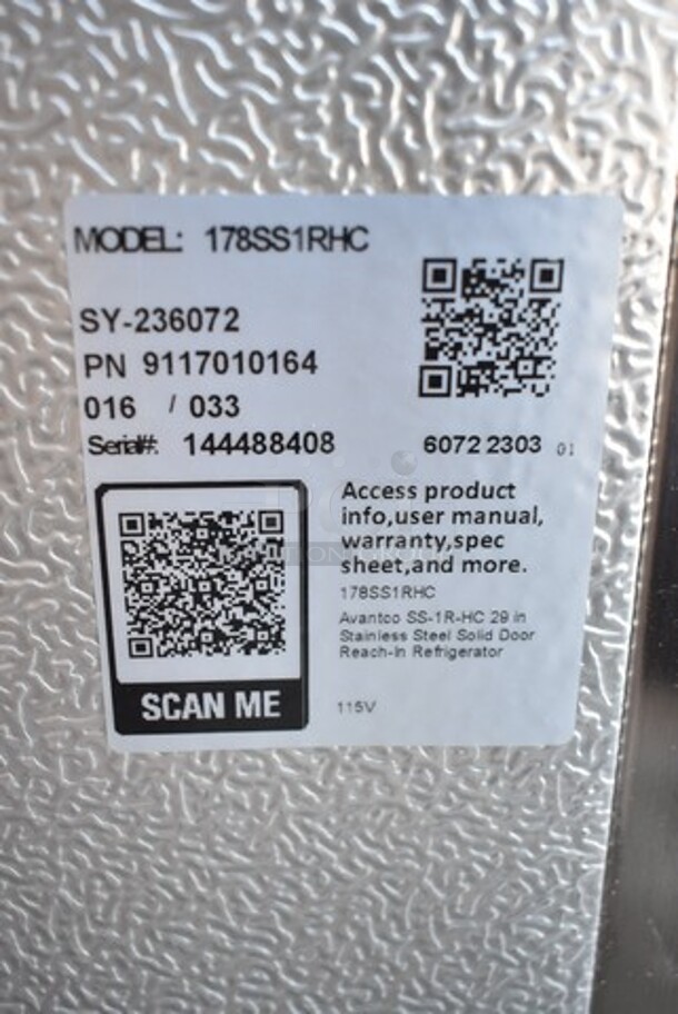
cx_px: 339
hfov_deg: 37.0
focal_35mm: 36
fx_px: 1015
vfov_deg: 53.1
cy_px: 507
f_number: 4
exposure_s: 1/125
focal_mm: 24
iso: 900
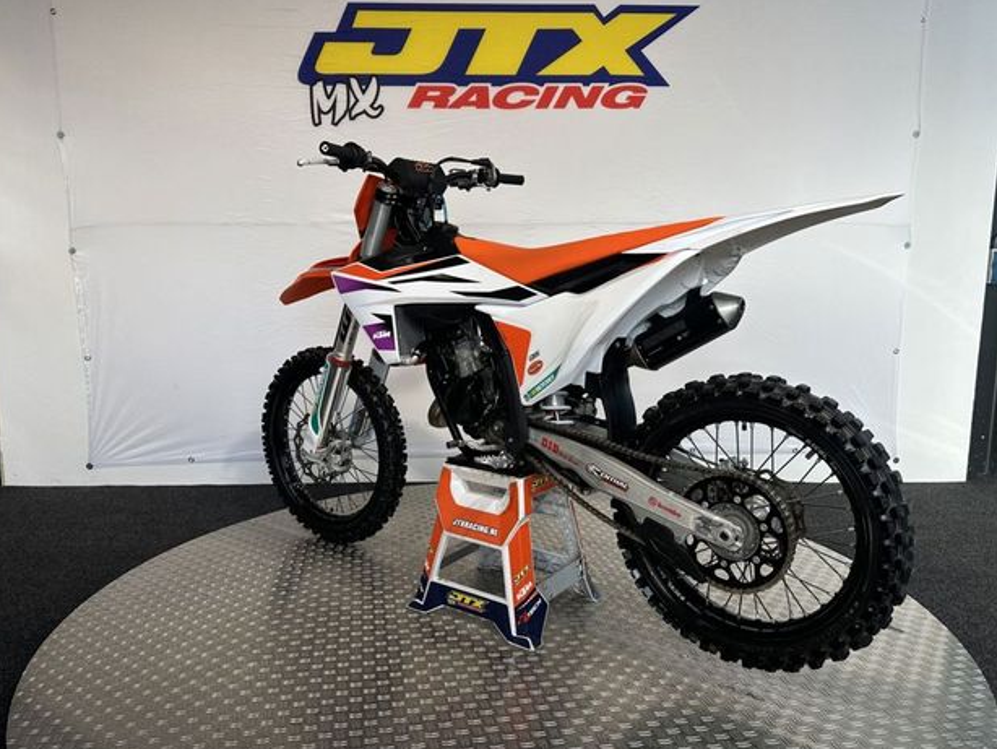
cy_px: 383
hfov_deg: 69.4
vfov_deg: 54.9
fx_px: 720
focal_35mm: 25
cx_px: 505
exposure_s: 1/199
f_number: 1.78
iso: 64
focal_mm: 6.86
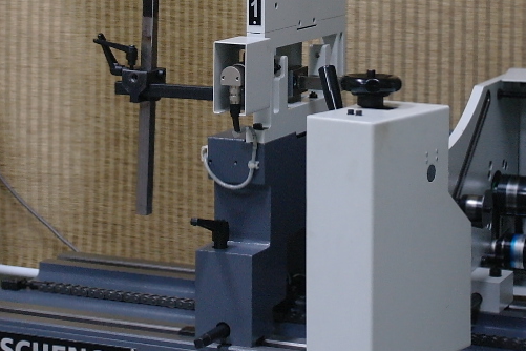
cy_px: -17
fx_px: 1680
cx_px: 231
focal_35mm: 115
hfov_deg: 17.8
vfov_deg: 11.8
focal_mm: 20
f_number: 3.5
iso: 400
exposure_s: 1/25
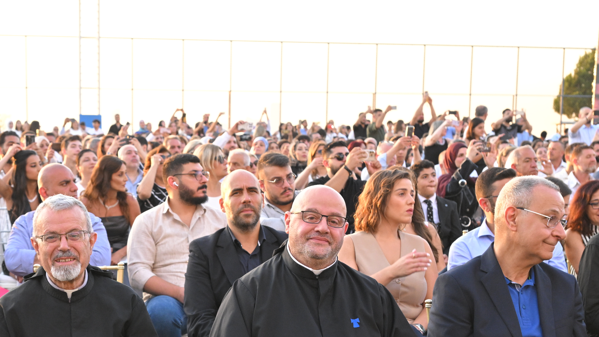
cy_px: 361
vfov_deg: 13.9
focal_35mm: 85
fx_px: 1350
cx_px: 198
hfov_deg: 24.9
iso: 1600
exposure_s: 1/250
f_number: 5.6
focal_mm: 42
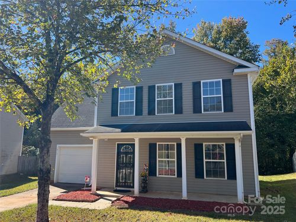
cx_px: 148
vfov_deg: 53.1
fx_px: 222
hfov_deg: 67.3
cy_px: 111
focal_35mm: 26
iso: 50
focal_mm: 5.7
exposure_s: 1/1724
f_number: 1.5
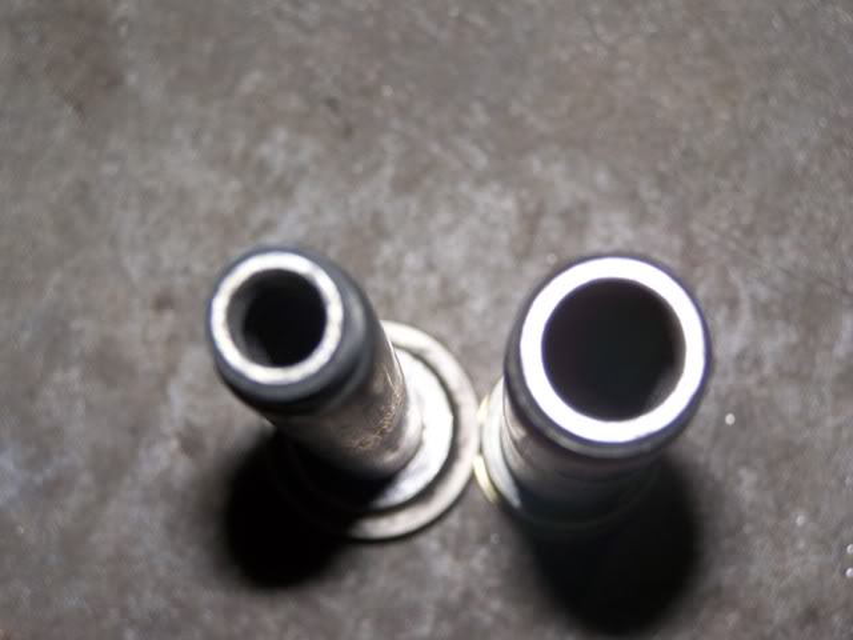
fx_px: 3154
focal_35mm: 128
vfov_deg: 11.6
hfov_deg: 15.4
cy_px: 320
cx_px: 426
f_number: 3.3
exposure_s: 1/100
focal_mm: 21.2
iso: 80
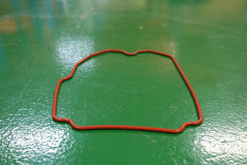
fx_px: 240
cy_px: 82
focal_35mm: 35
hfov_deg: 54.4
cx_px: 124
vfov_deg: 37.9
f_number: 2.8
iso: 800
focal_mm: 12.81
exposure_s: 1/20
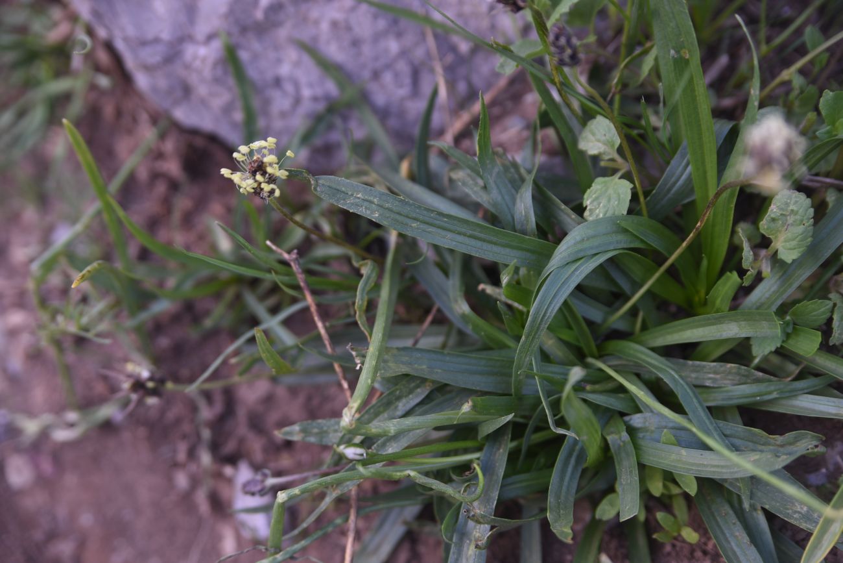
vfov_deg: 19.5
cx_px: 422
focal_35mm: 70
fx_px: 1639
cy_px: 282
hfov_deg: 28.8
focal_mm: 70
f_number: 4
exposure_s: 1/250
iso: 200
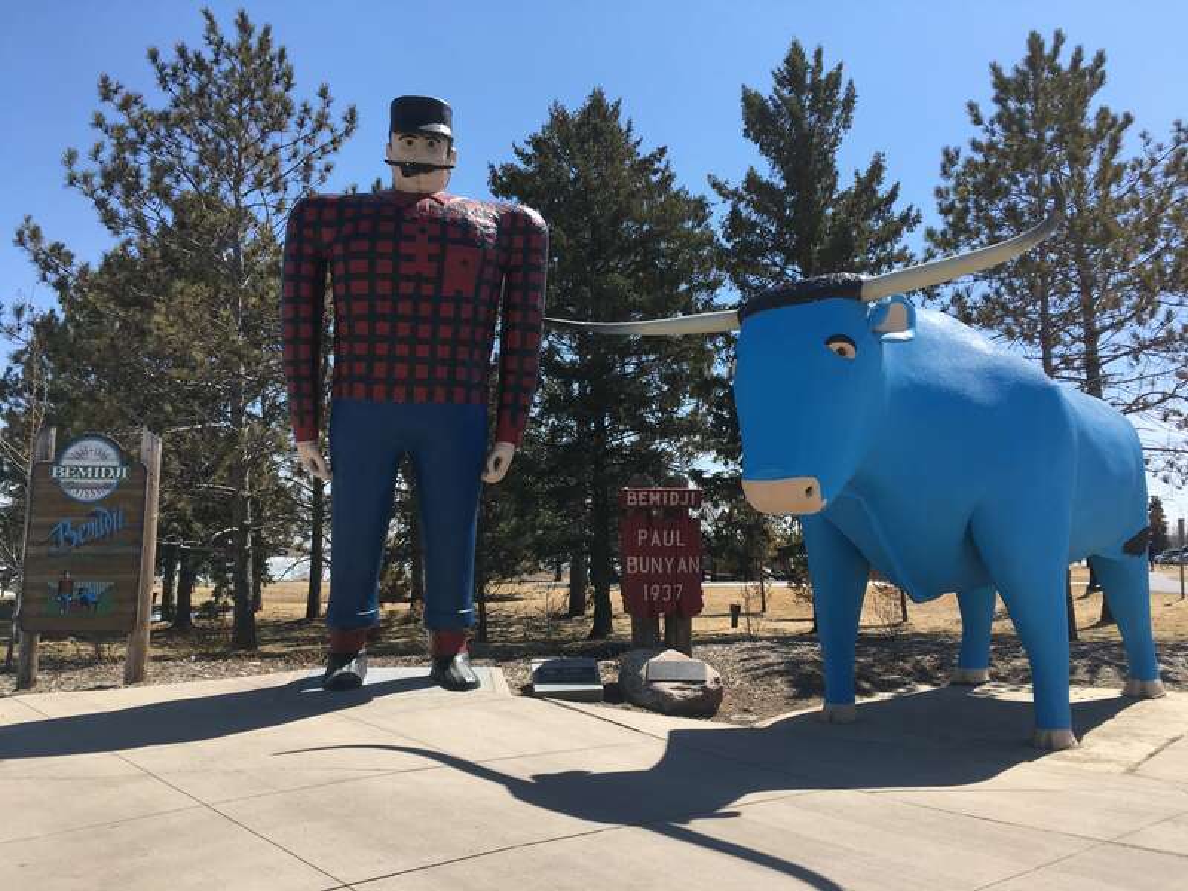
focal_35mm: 29
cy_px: 446
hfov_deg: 61.7
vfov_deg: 48.2
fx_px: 995
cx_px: 594
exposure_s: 1/1399
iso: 25
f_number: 2.2
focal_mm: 4.15
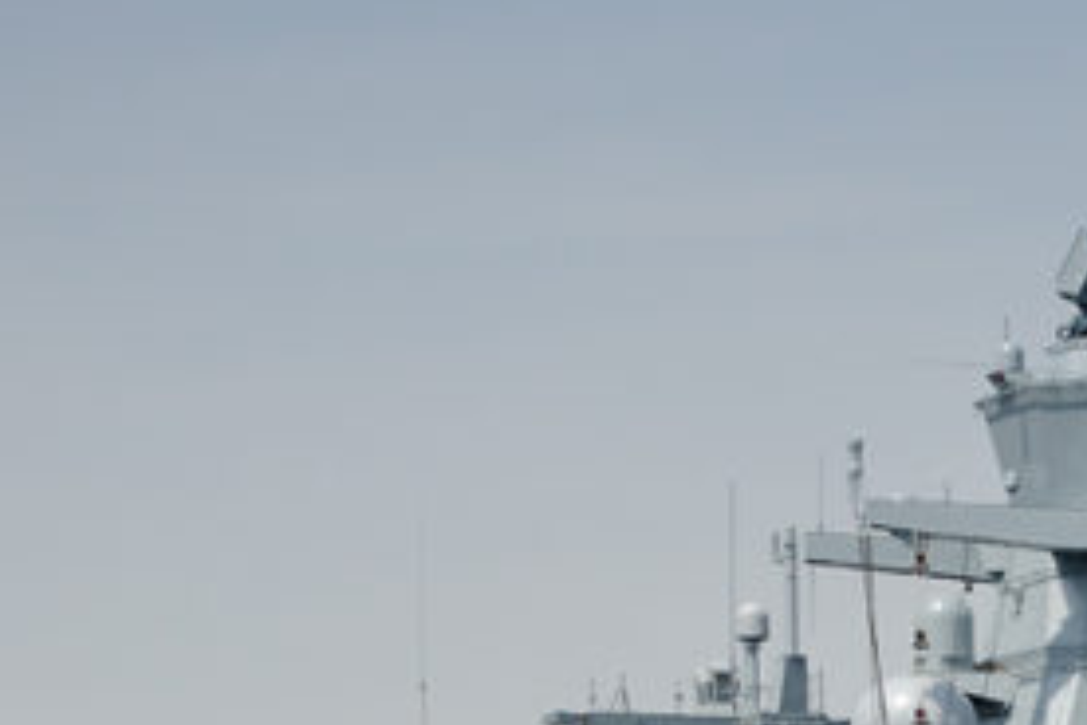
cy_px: 898
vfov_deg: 6.5
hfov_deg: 9.8
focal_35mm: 209
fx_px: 6310
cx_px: 941
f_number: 11
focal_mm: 50
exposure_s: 1/800
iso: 320
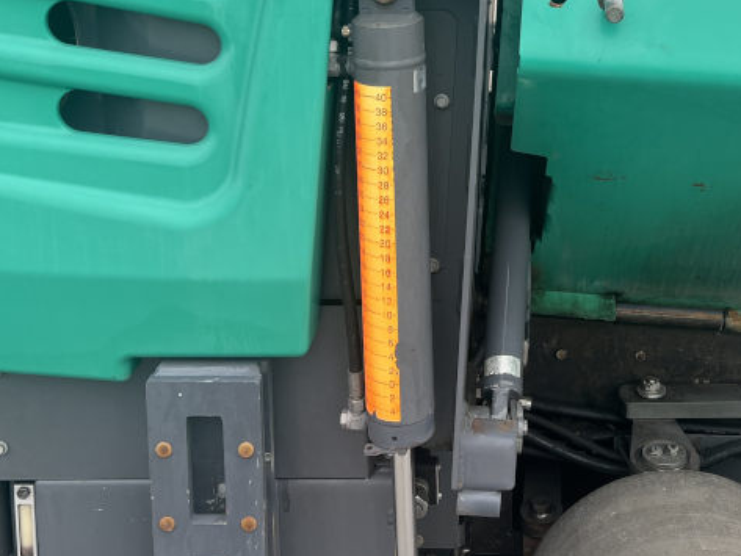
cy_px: -16
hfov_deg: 34.5
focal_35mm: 55
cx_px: 506
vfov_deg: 25.1
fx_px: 1178
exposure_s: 1/490
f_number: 1.5
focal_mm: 5.7
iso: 50
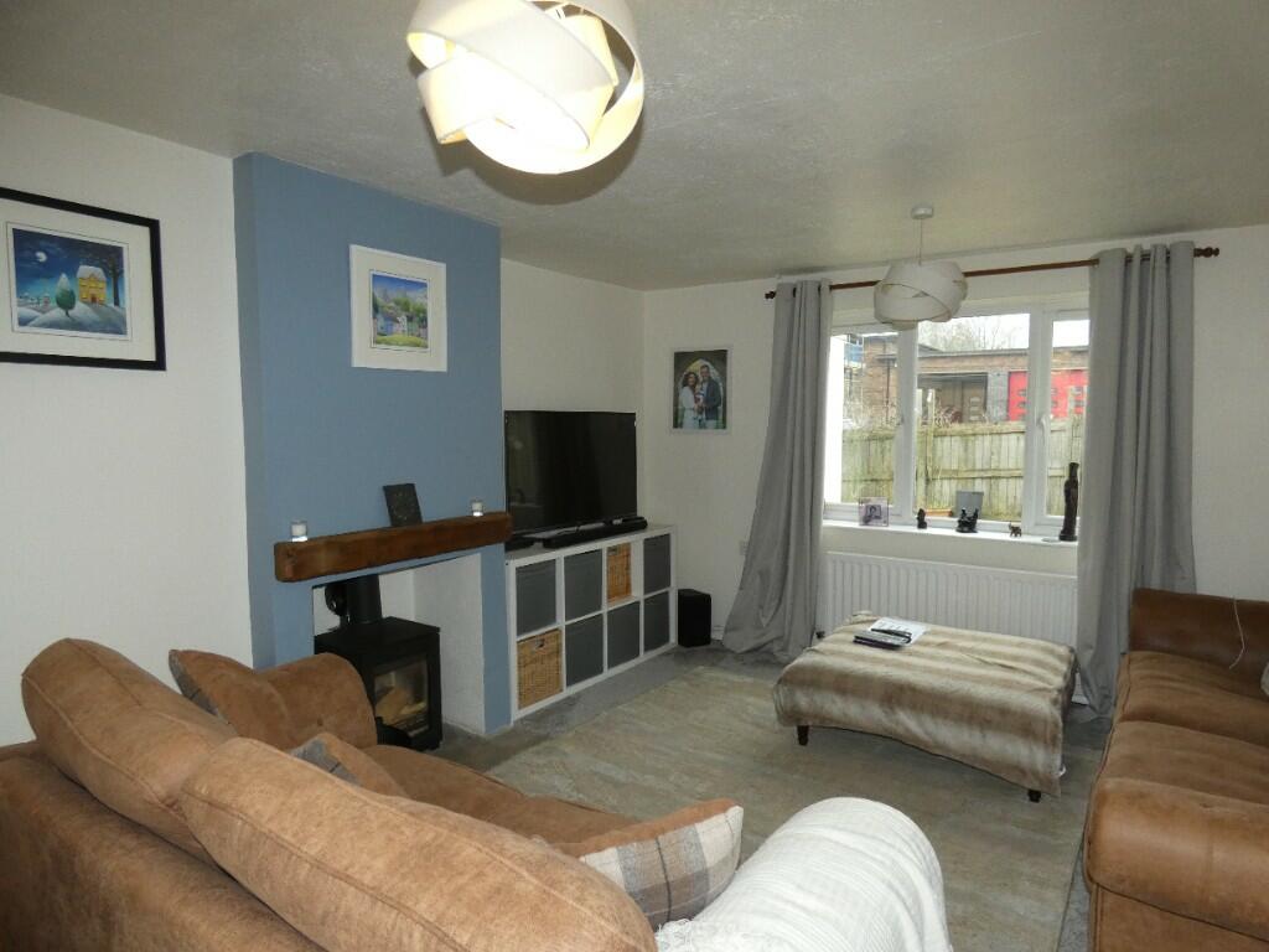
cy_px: 476
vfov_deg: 66.0
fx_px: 733
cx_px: 634
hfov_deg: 81.7
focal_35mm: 20
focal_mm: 3.6
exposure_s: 1/60
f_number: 2.8
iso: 250
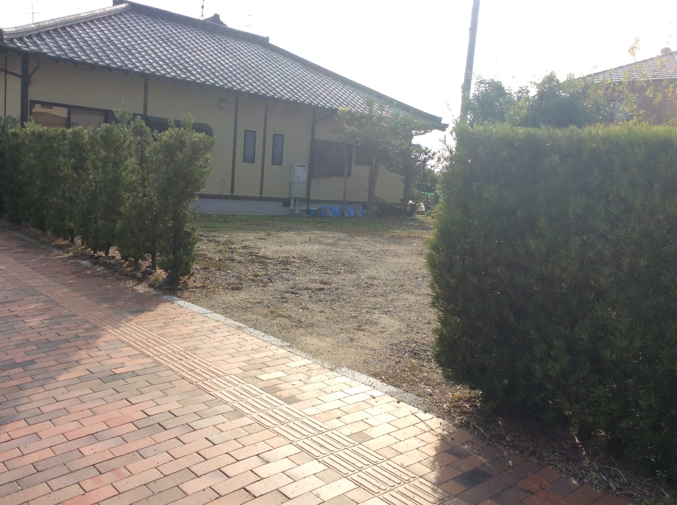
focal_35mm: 32
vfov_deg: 44.1
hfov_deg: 56.9
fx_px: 625
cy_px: 252
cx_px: 338
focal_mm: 3.3
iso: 32
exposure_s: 1/1244
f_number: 2.4
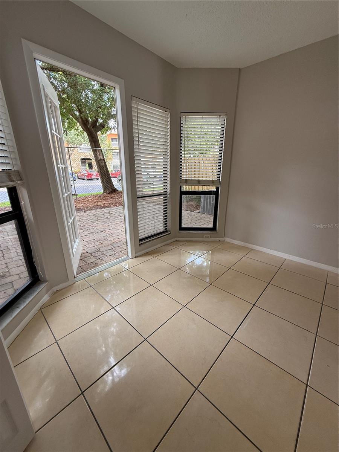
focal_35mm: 14
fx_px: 183
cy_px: 226
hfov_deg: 85.7
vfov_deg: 102.1
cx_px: 170
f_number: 2.2
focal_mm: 2.22
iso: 80
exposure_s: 1/99
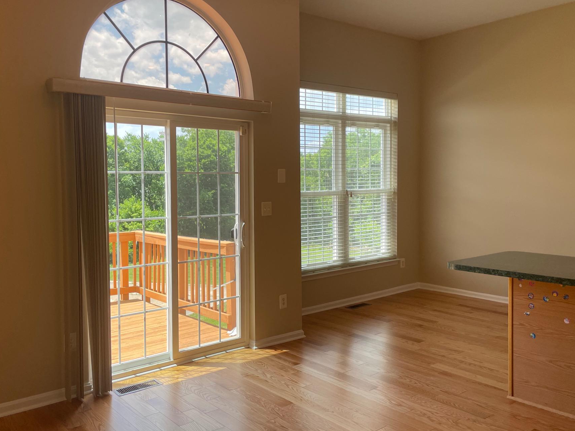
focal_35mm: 31
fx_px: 515
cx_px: 259
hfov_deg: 58.2
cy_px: 209
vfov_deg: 45.4
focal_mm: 4.2
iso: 32
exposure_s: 1/425
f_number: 1.6
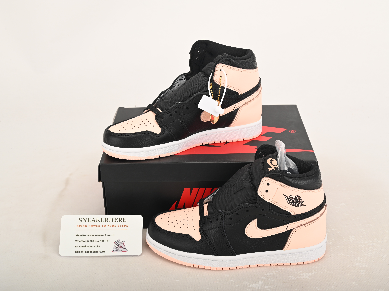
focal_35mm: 50
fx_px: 562
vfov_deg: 29.1
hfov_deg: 38.1
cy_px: 145
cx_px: 217
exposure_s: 1/200
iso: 100
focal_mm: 46
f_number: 11
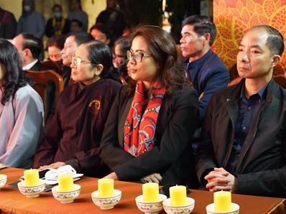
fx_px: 545
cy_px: 90
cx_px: 211
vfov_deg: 22.2
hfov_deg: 29.0
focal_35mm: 66
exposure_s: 1/13
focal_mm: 28
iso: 2500
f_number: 2.8
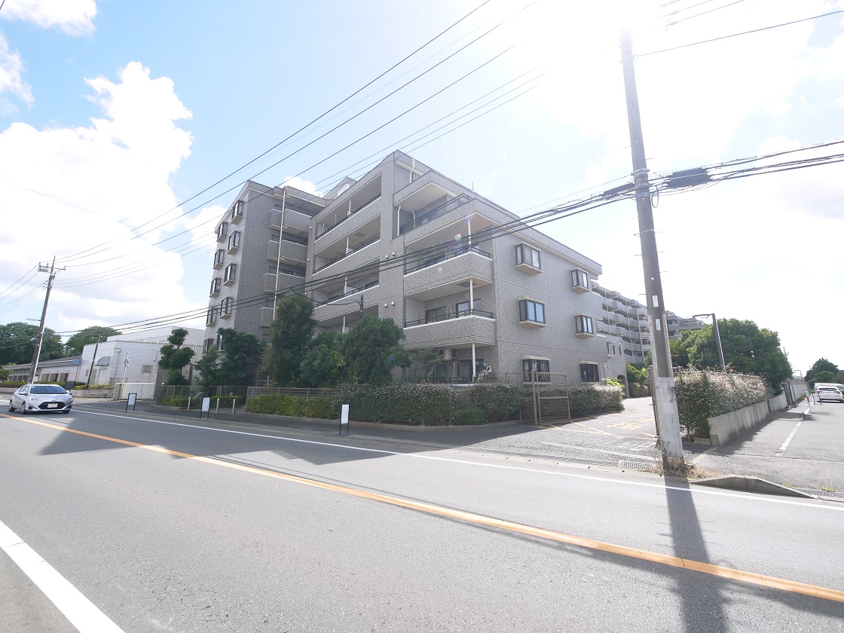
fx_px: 341
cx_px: 422
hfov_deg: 102.1
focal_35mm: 14
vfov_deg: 85.7
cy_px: 316
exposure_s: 1/500
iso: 160
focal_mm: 7
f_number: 4.5
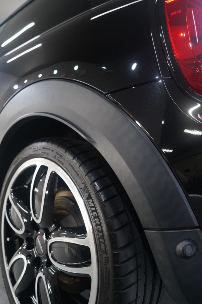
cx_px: 101
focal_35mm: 29
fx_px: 244
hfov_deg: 45.0
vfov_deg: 63.7
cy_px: 152
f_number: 4
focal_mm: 29
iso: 1600
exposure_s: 1/100
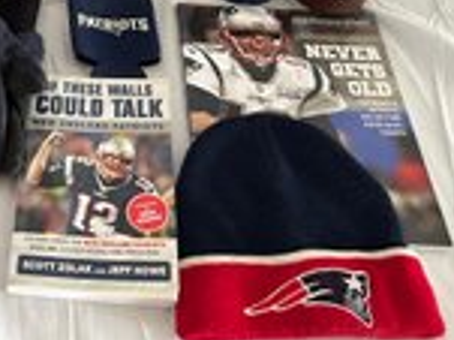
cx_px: 29
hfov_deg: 30.9
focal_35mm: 59
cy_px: -14
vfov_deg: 23.6
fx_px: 773
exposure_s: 1/40
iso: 400
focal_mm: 5.7
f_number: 1.5
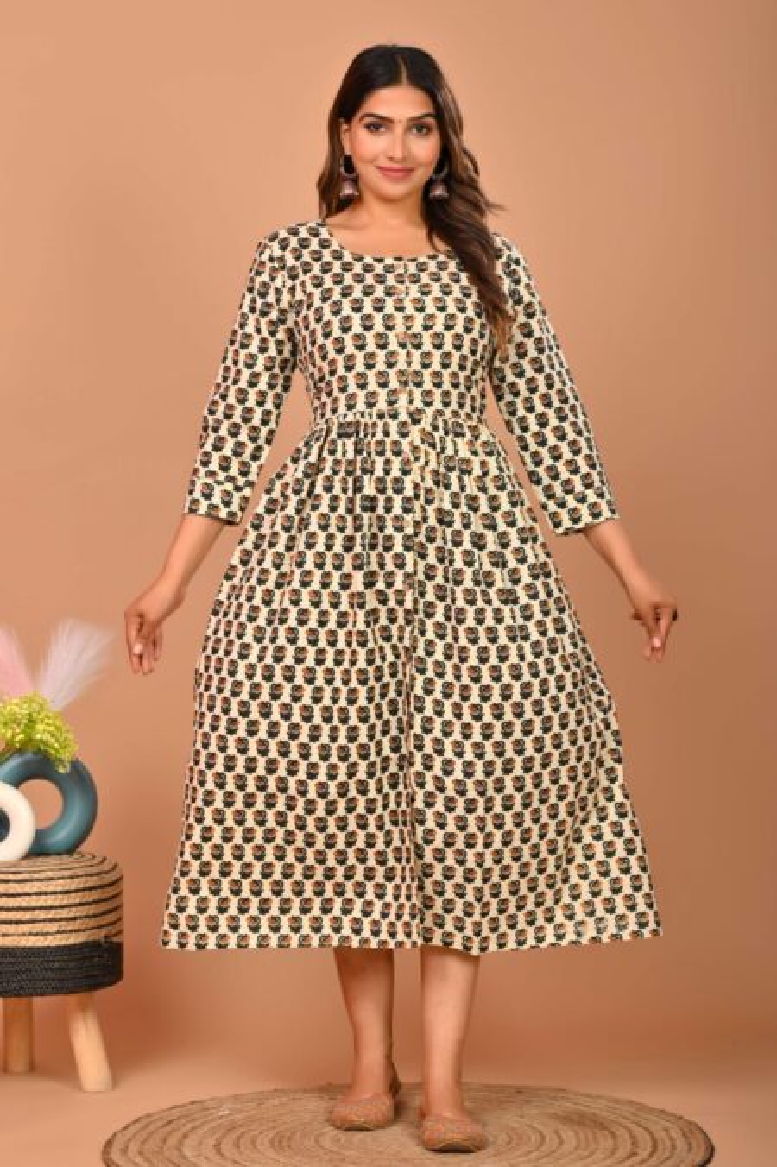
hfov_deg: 23.0
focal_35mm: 59
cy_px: 584
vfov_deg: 33.9
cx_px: 388
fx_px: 1912
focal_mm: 59
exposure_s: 1/200
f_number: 5
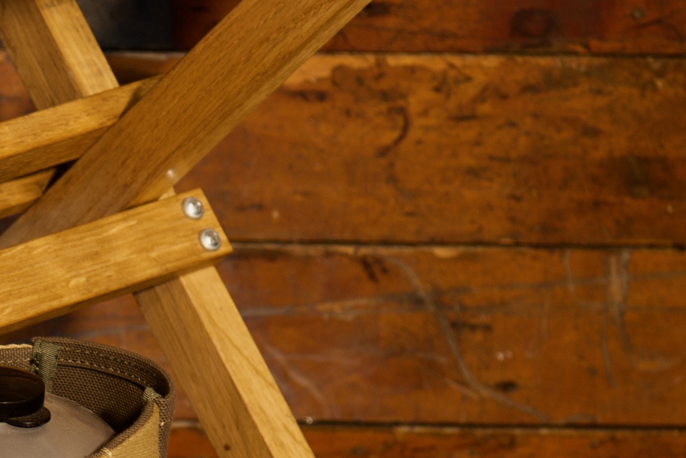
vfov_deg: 5.6
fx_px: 4669
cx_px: -202
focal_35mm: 245
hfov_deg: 8.3
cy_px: 531
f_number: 5.6
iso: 160
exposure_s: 1/10
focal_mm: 70
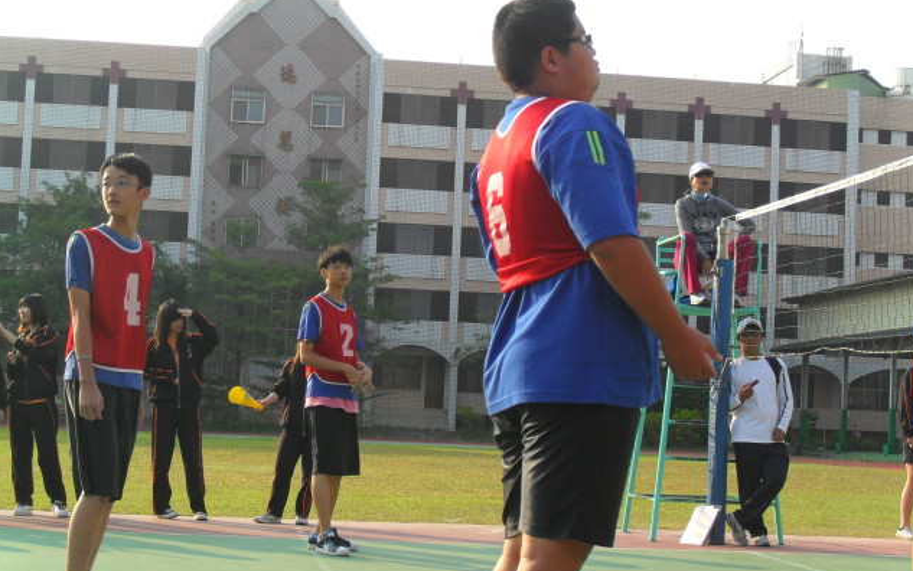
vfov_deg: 17.4
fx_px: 1867
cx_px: 457
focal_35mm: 75
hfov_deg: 27.5
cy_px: 327
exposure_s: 1/350
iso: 100
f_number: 4
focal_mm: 12.3
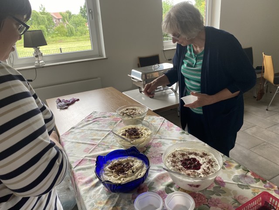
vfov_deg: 53.1
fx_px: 210
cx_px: 140
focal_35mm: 26
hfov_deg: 67.3
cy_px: 105
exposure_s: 1/121
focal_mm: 4.25
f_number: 1.8
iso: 100
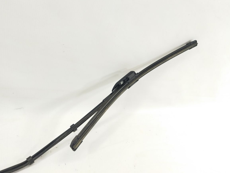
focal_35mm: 28
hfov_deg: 63.4
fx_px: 186
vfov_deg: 49.8
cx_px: 113
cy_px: 87
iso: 132
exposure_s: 1/100
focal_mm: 4.71
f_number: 1.79
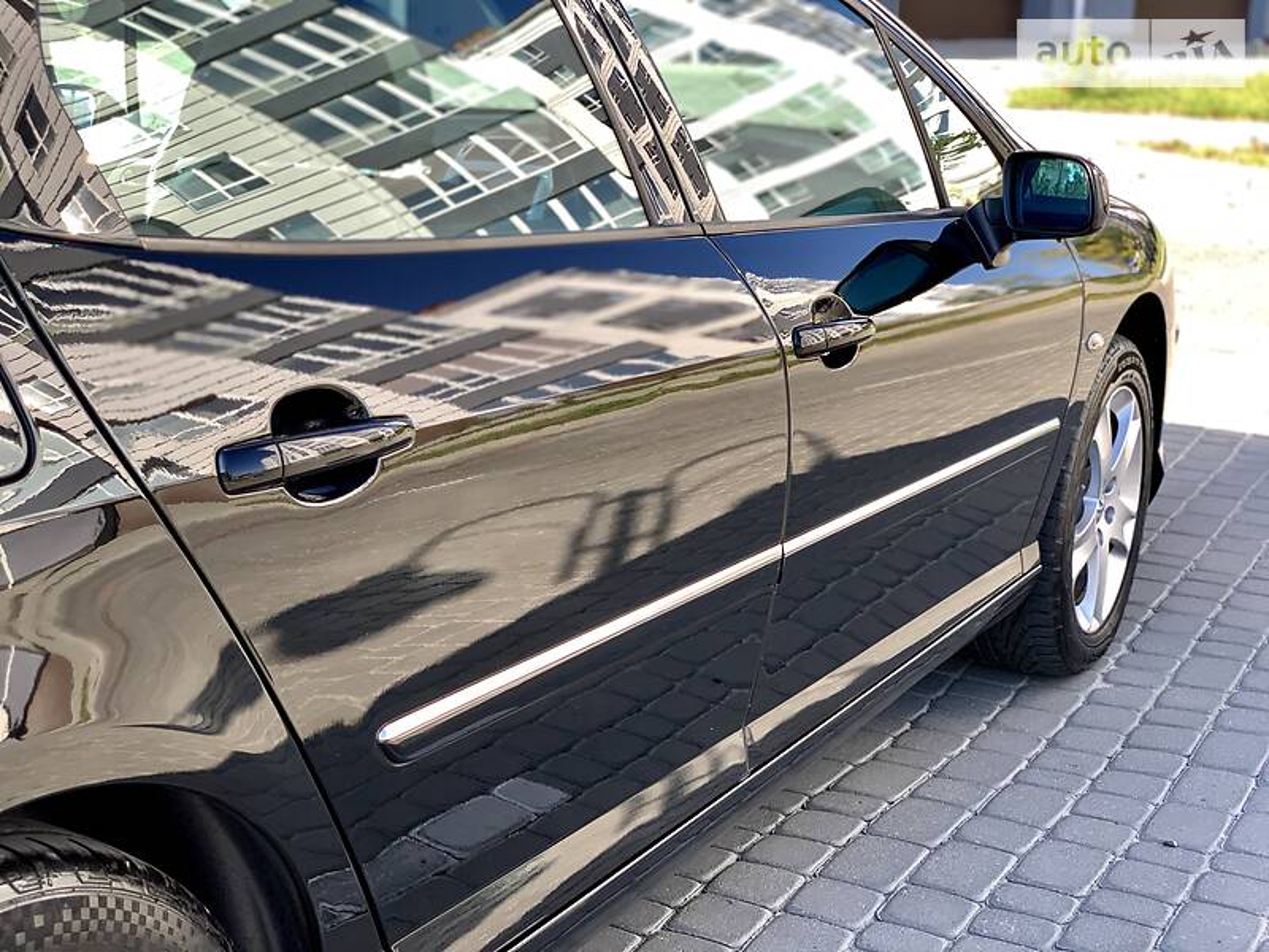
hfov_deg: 36.8
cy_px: 476
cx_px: 634
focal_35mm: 52
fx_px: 1906
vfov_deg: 28.0
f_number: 2.4
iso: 16
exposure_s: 1/150
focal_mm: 6
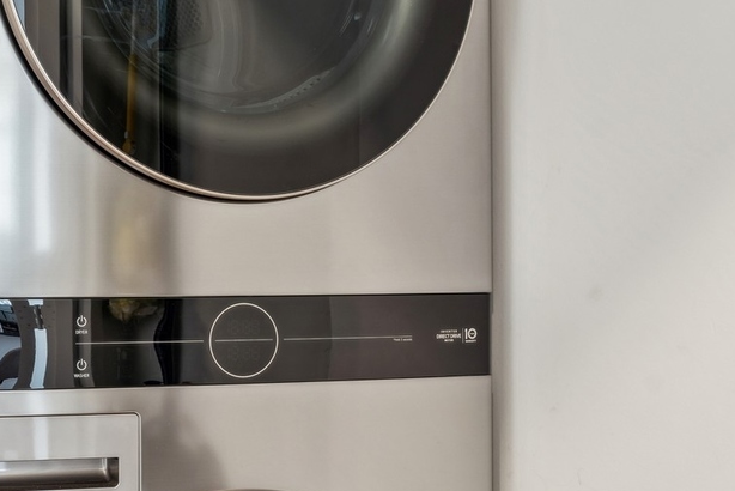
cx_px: 40
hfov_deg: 32.3
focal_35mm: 58
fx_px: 1185
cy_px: 273
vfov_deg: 23.4
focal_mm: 22
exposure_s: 1/4
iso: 320
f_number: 8
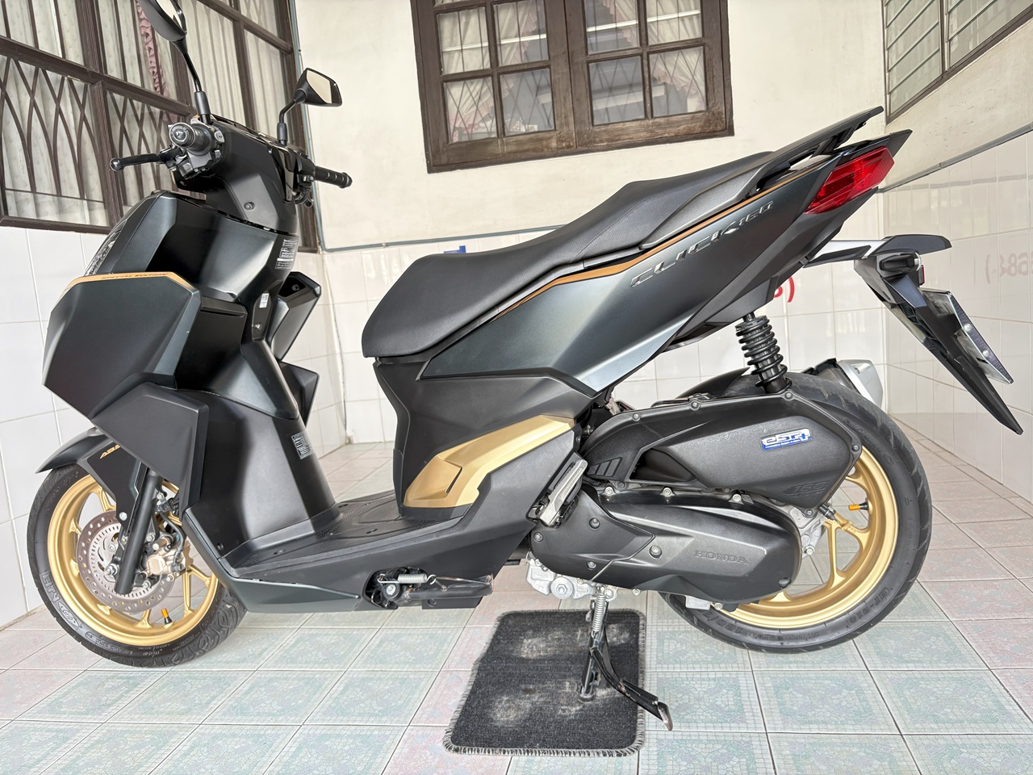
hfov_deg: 67.3
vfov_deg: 53.1
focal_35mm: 26
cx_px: 516
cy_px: 388
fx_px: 776
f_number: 1.6
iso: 125
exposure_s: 1/84
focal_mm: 5.96
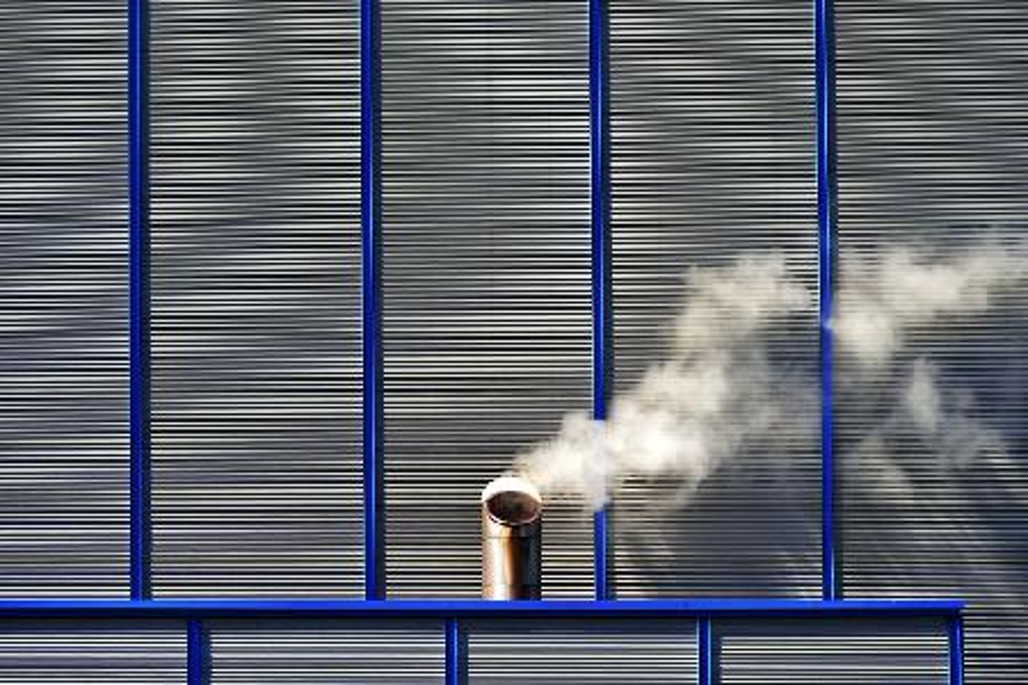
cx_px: 514
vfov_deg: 7.6
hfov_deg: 11.4
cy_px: 342
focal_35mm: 180
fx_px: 5140
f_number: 8
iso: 180
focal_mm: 180
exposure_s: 1/200
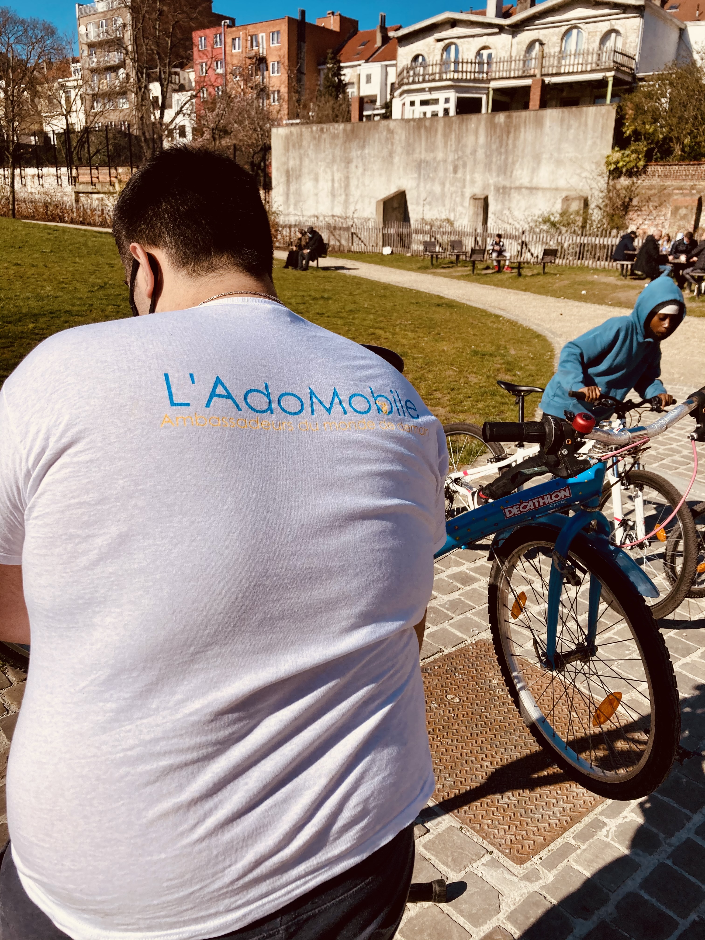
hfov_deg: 49.7
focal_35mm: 28
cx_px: 352
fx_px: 760
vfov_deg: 63.4
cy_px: 470
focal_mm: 3.99
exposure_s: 1/4000
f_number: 1.8
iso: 20
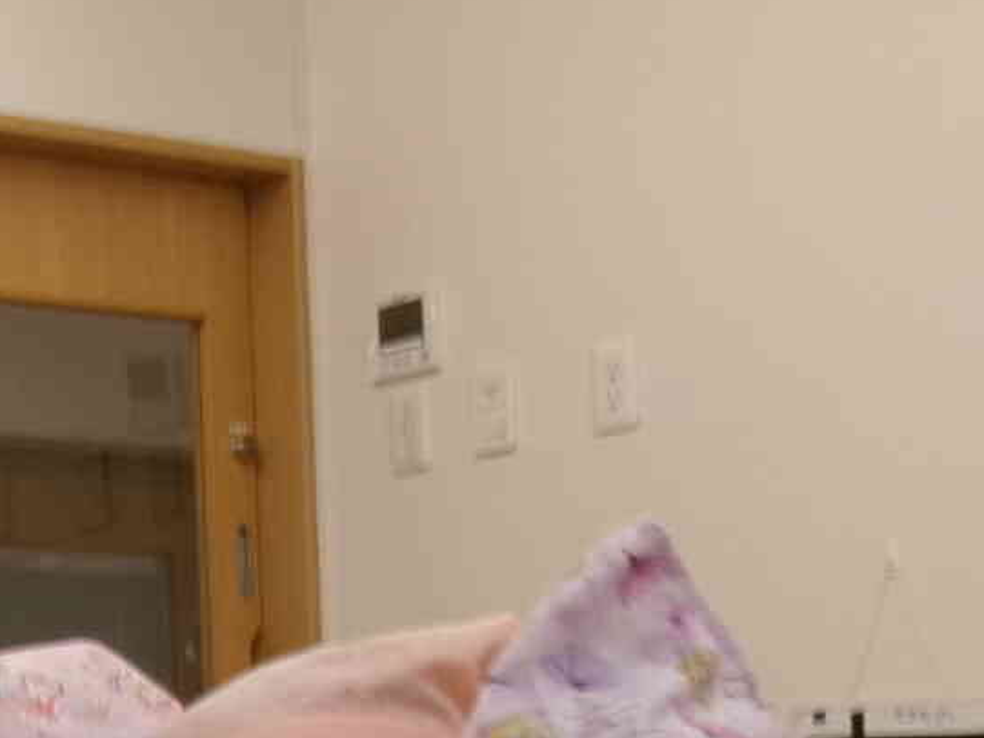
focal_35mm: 106
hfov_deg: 16.2
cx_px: -673
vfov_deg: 13.5
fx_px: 3014
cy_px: 960
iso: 100
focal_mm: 5.1
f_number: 3.9
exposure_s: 1/45
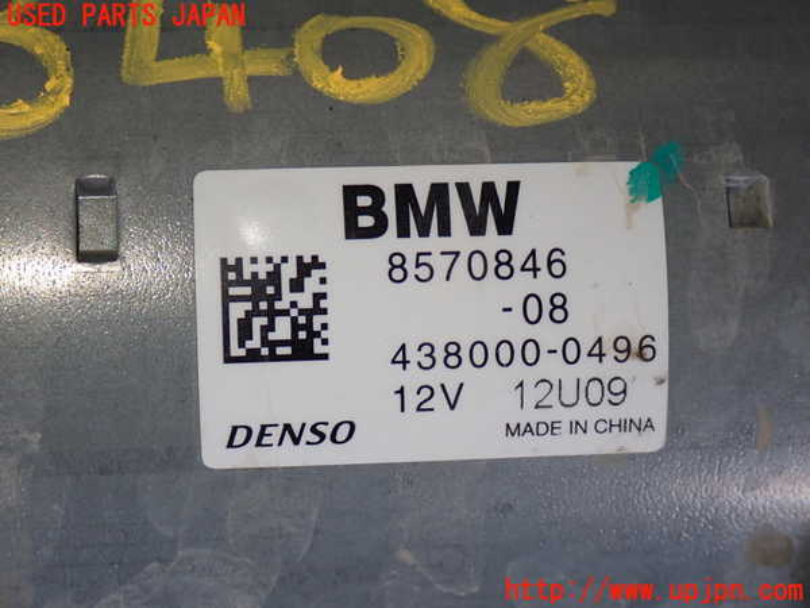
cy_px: 304
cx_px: 405
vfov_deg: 20.7
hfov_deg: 27.4
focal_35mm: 71
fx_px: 1661
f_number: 3.9
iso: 200
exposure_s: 1/80
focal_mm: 12.73
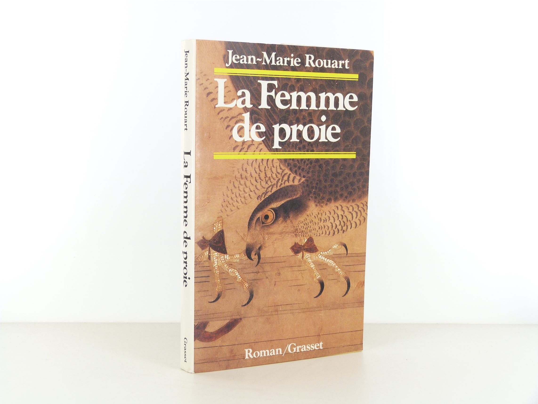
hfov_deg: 34.3
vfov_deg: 26.1
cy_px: 202
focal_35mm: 56
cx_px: 269
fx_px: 870
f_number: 3.2
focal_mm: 10
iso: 160
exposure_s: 1/60
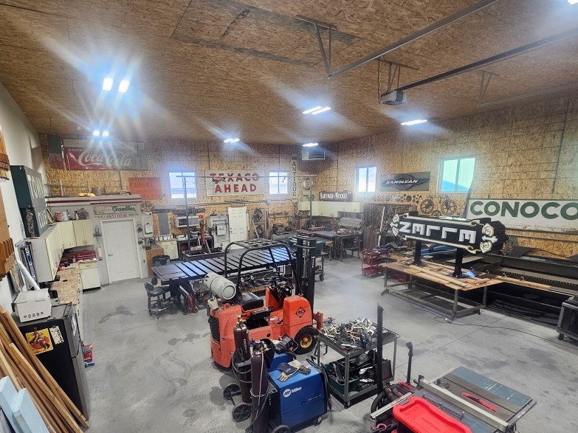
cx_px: 276
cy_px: 257
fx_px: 284
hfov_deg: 91.0
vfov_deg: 74.0
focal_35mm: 17
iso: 100
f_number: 2.2
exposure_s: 1/60
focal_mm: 2.2
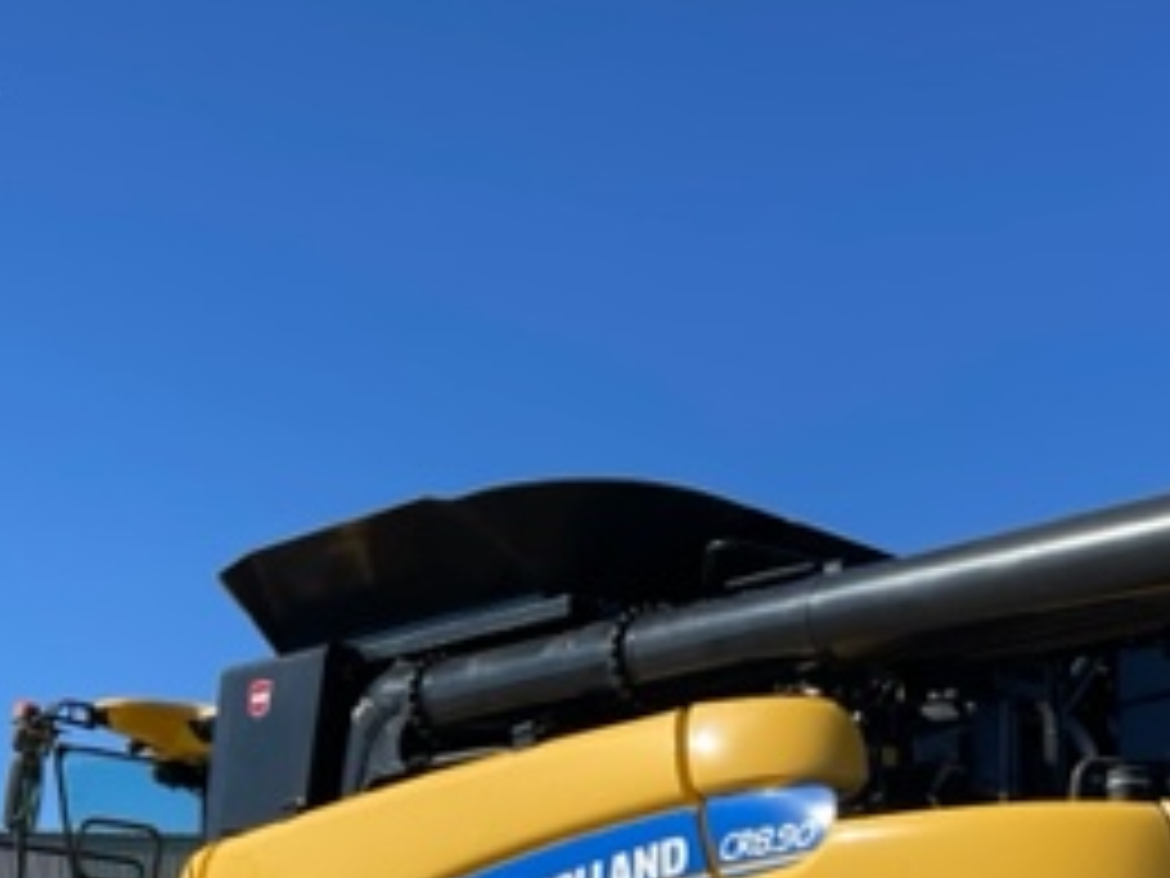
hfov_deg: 29.3
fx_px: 2163
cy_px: 1040
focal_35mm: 64
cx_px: 994
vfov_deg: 21.4
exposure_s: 1/3401
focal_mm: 4.2
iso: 32
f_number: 1.6
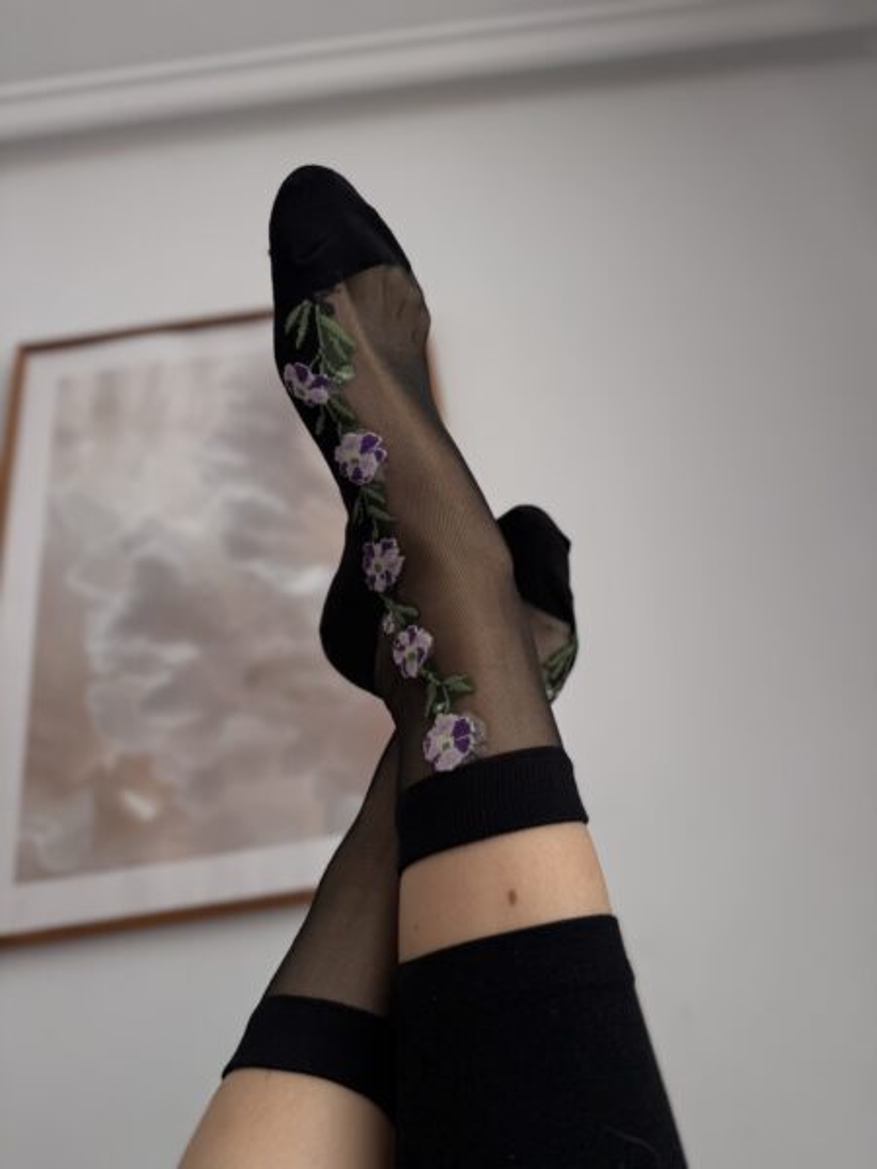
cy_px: 584
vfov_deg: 71.6
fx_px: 811
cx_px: 438
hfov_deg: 56.8
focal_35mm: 24
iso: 80
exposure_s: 1/467
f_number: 1.78
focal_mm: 6.76
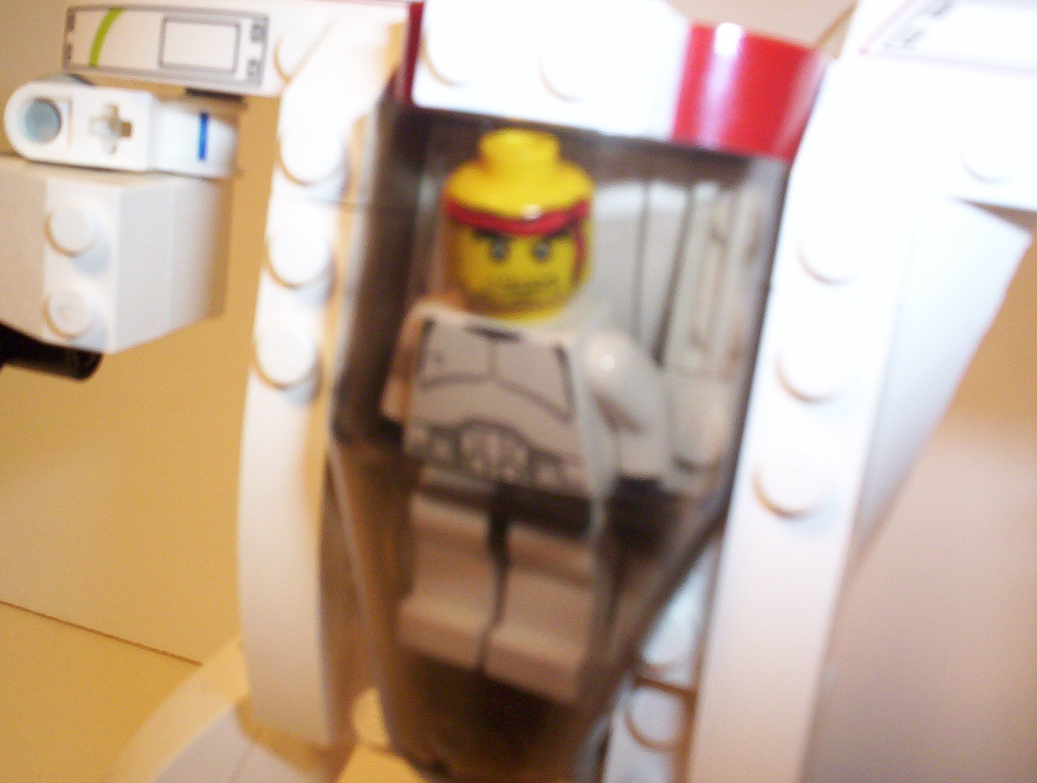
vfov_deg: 35.3
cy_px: 386
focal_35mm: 41
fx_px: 1231
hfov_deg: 45.6
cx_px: 478
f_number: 4.5
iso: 140
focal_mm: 4.99
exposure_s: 1/60
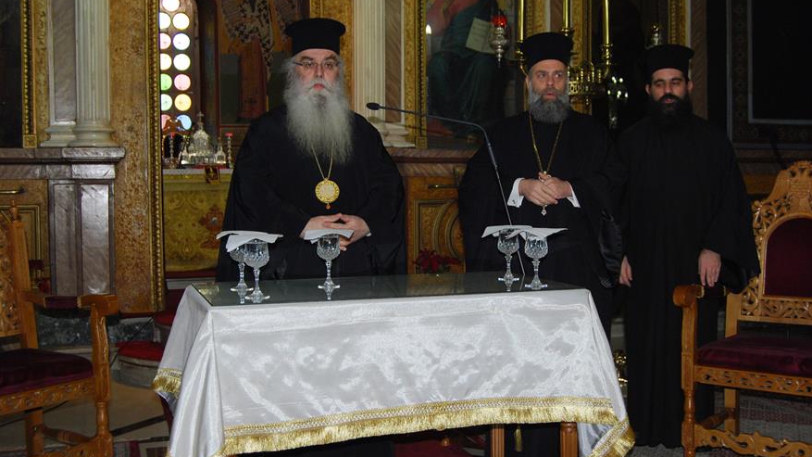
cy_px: 227
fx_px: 904
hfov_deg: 48.4
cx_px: 416
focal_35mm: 42
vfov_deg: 28.3
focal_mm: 26
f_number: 5.6
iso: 400
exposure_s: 1/60
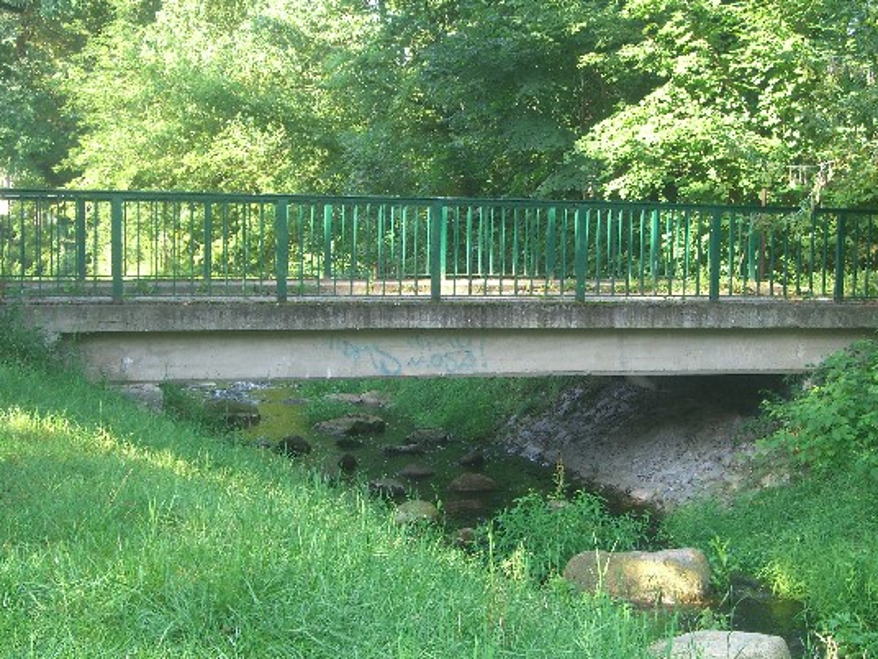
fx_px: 1573
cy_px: 348
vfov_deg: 23.6
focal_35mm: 62
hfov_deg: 31.2
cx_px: 463
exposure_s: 1/80
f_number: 3.6
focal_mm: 11.8
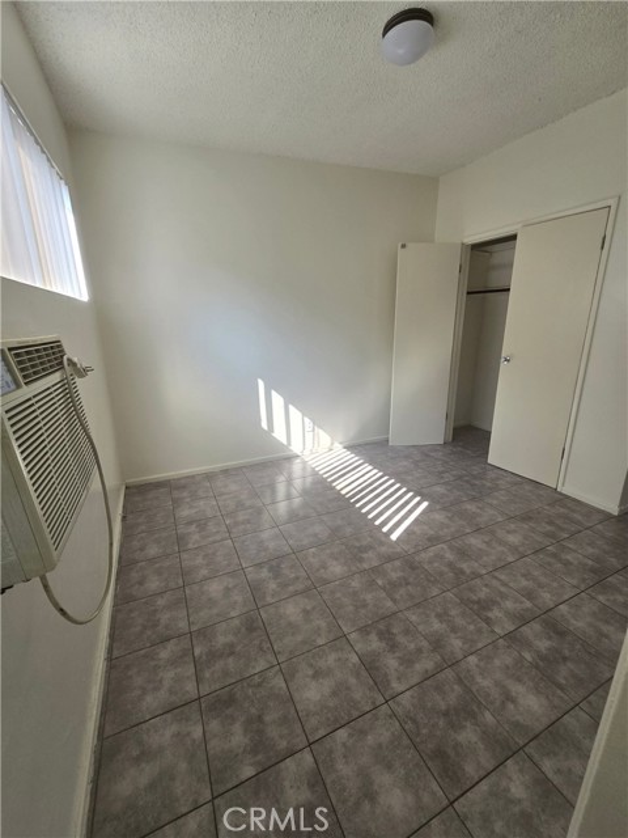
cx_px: 314
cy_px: 419
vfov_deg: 106.2
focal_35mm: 13
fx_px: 314
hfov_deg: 89.9
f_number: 2.2
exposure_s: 1/179
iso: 50
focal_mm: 2.2
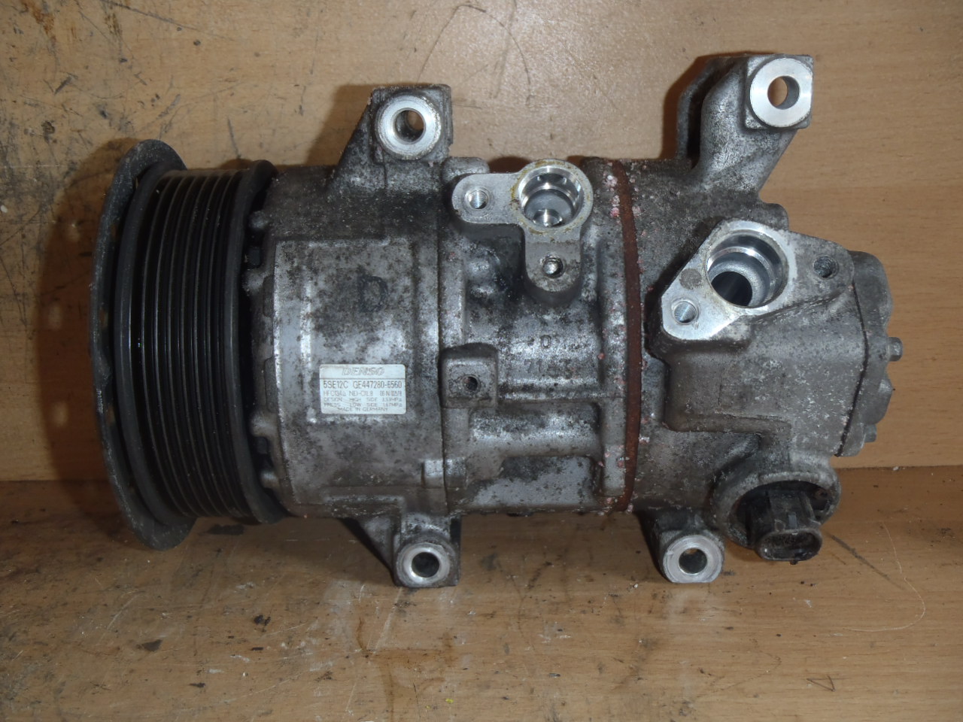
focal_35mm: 38
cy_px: 361
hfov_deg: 49.0
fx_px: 1057
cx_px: 482
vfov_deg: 37.7
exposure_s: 1/40
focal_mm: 6.83
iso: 100
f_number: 4.6
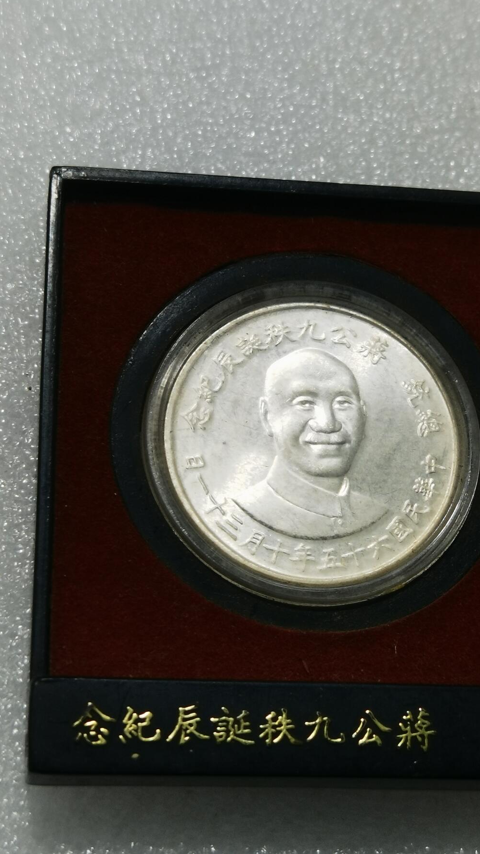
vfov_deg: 29.0
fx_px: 1652
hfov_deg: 16.5
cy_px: 421
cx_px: 300
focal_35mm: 73
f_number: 1.9
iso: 64
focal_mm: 6.67
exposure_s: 1/100
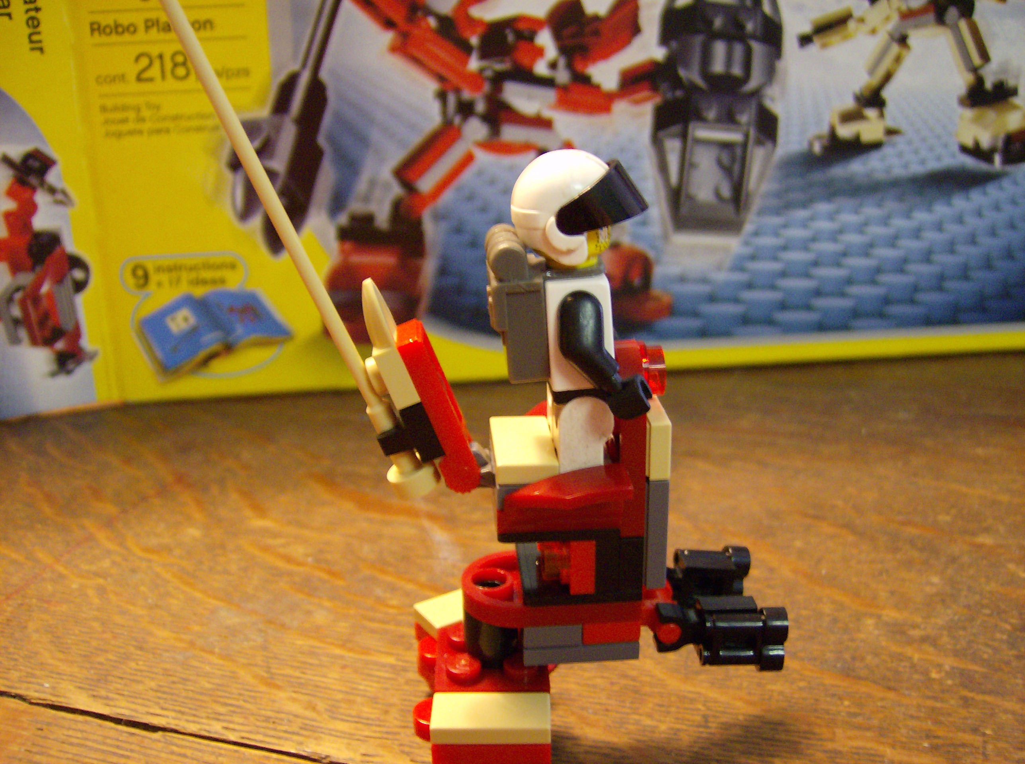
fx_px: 1064
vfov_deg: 39.5
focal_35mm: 36
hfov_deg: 51.5
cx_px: 512
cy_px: 382
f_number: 2.8
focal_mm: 6
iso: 200
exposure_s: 1/13.8
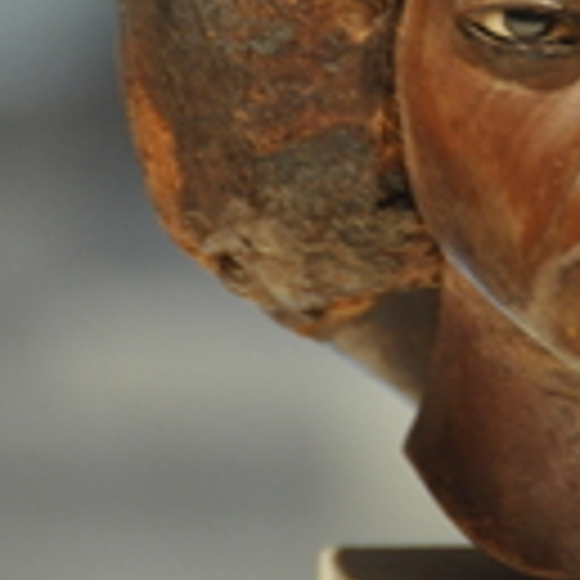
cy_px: 27
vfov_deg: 2.0
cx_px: 593
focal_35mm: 868
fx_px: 16454
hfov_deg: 2.0
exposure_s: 1/40
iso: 1000
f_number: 5.6
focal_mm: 200
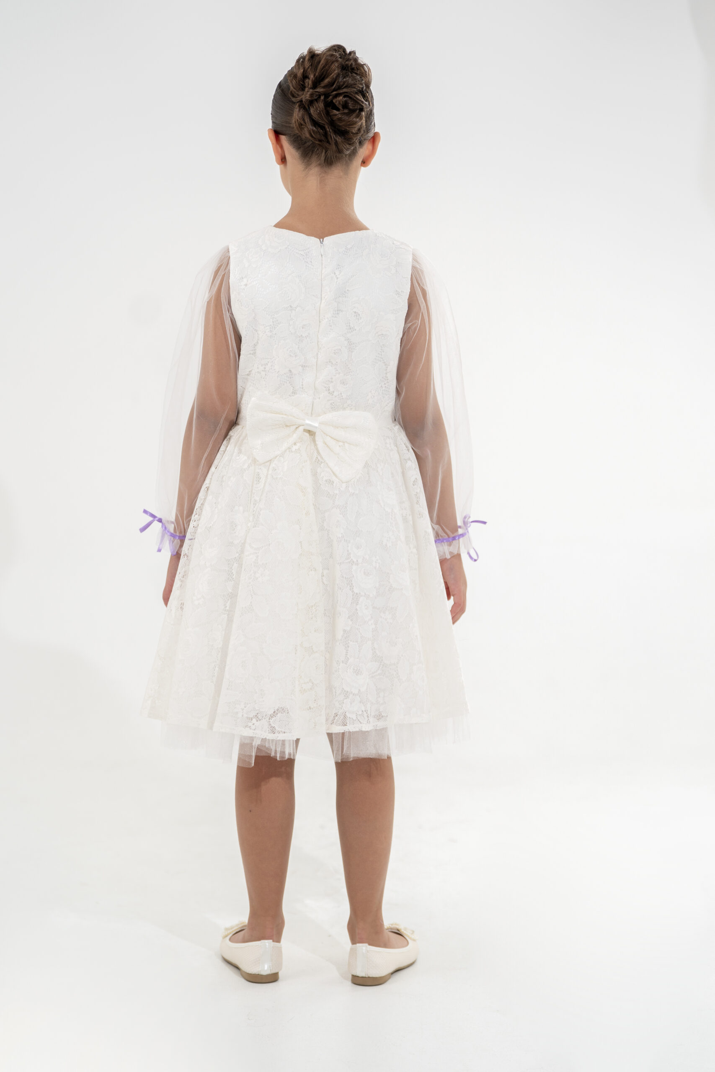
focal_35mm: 70
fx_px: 2085
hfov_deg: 19.5
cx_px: 358
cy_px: 536
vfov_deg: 28.8
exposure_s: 1/400
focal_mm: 70
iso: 200
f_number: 2.8
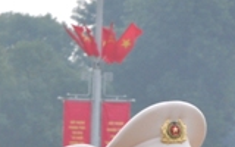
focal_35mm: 367
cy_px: 261
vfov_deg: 3.6
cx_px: -345
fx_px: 2350
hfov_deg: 5.5
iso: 250
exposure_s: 1/125
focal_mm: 48
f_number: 11
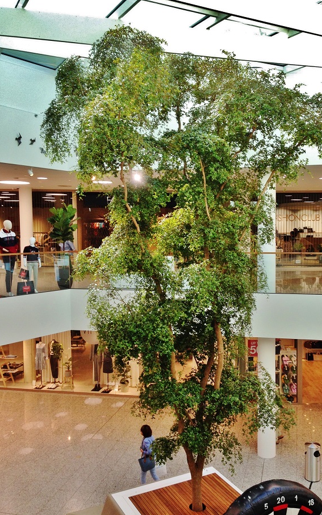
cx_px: 197
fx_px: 505
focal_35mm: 36
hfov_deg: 35.2
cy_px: 259
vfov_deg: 54.0
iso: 50
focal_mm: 4.12
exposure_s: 1/120
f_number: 2.4
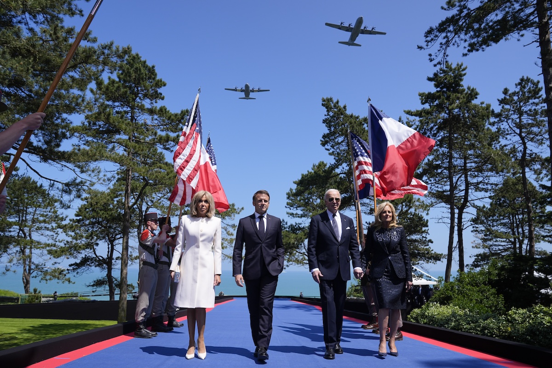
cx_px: 276
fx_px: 368
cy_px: 184
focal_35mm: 24
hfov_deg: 73.7
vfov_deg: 53.1
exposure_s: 1/2000
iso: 250
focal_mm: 24
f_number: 5
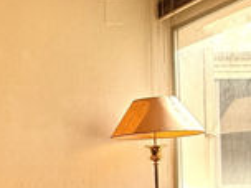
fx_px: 471
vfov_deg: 22.1
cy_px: 165
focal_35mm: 65
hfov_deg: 22.6
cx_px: -153
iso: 64
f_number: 2.2
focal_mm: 2.22
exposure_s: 1/293
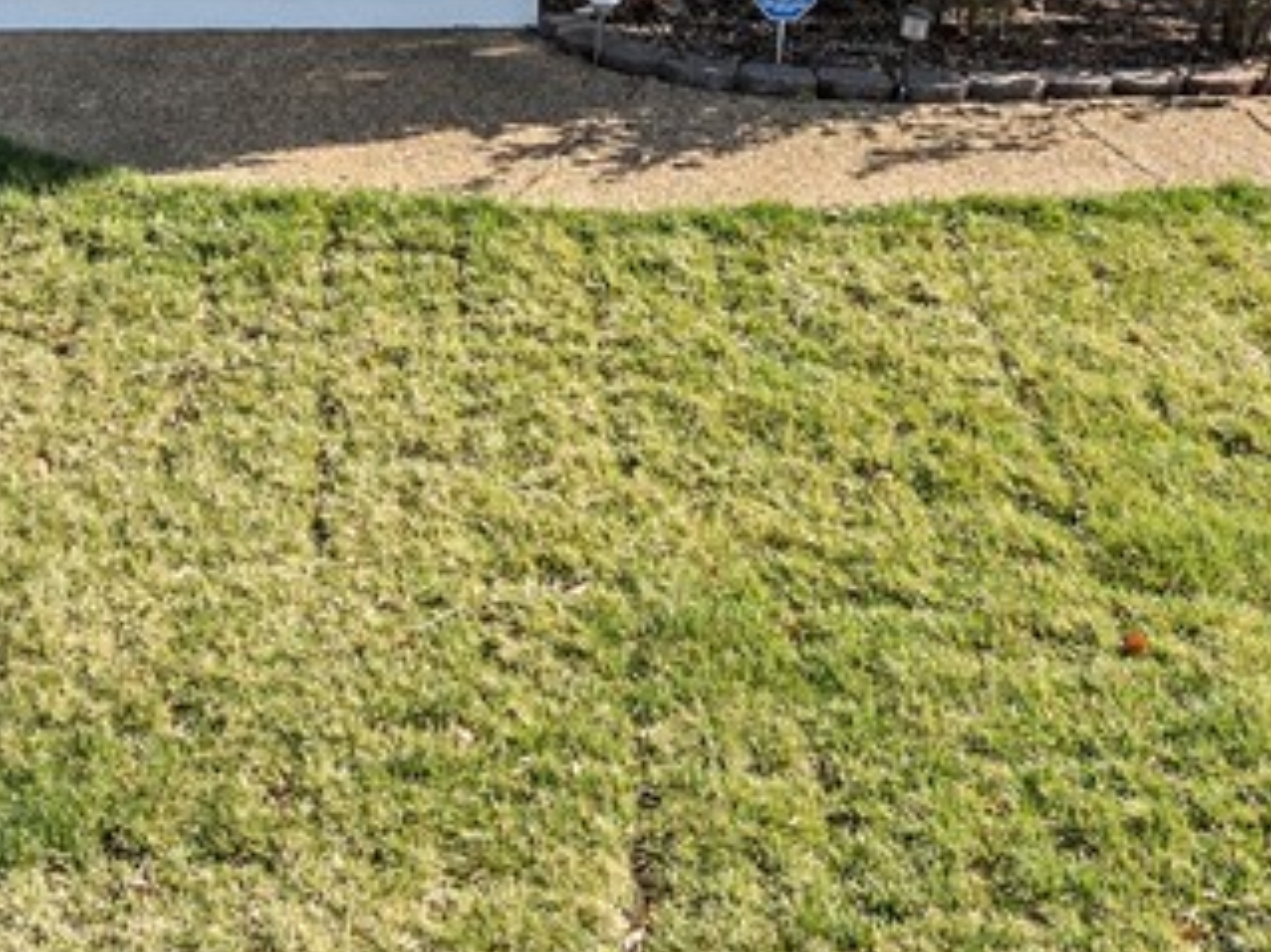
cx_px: 355
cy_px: -506
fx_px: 2826
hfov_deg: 25.1
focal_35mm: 77
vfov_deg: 17.1
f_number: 2.8
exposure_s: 1/640
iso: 110
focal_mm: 12.29
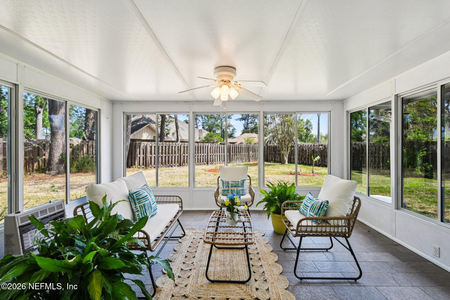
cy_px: 150
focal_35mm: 15
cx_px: 225
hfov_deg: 100.4
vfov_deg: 77.3
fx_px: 187
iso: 400
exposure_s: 1/160
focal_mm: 10
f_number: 8
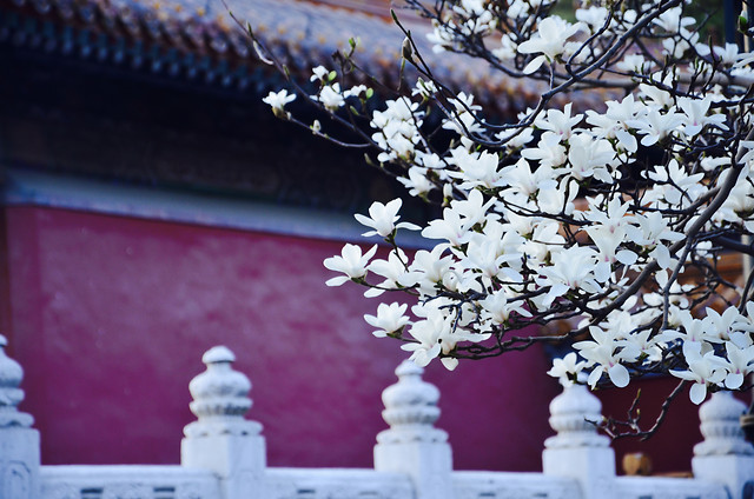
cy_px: 250
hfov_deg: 13.1
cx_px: 377
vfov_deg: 8.7
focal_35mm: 158
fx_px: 3292
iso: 400
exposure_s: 1/80
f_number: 5.6
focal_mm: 105
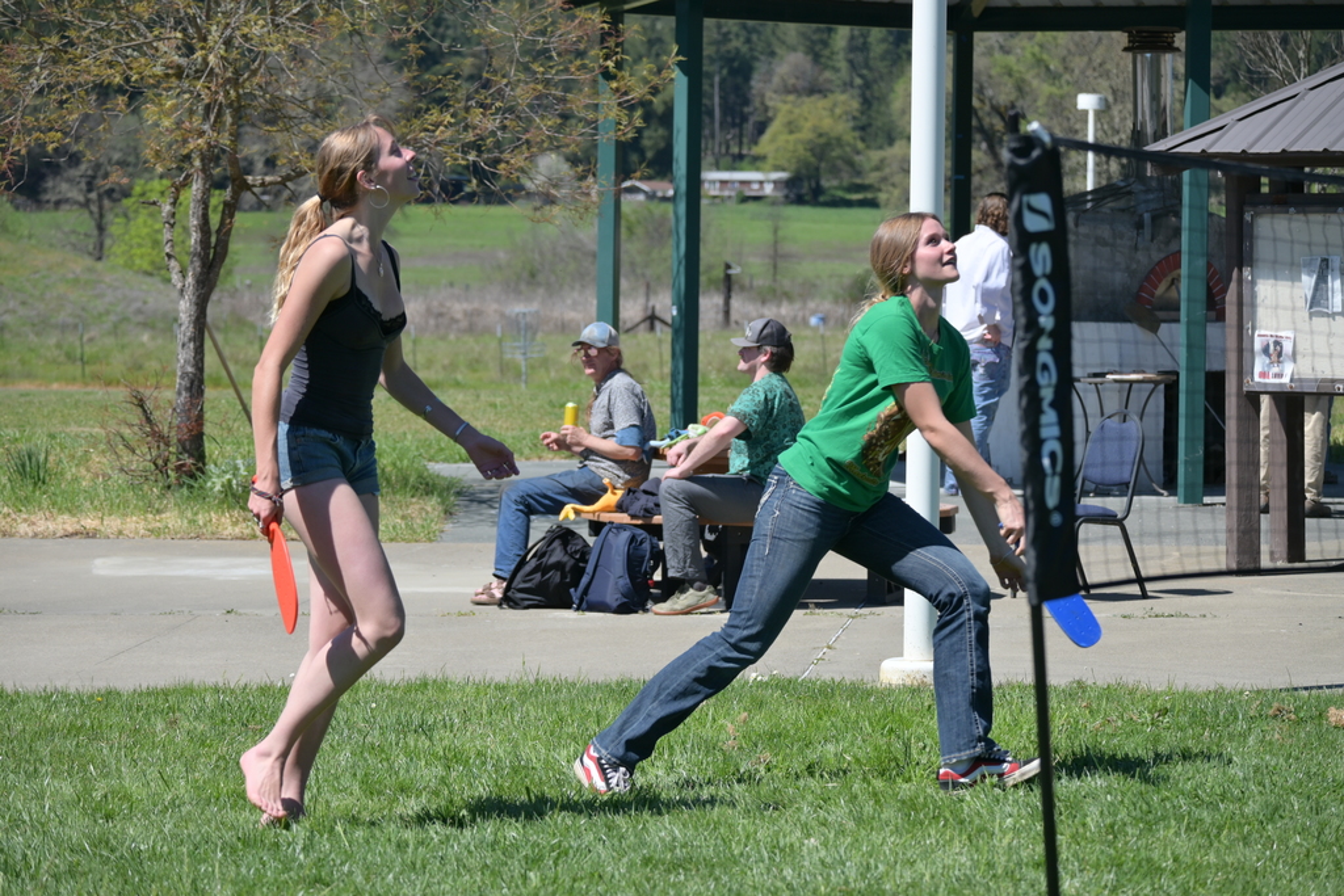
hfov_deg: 15.7
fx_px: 4872
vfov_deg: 10.5
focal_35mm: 130
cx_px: 672
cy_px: 448
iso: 100
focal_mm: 87
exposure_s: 1/800
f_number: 5
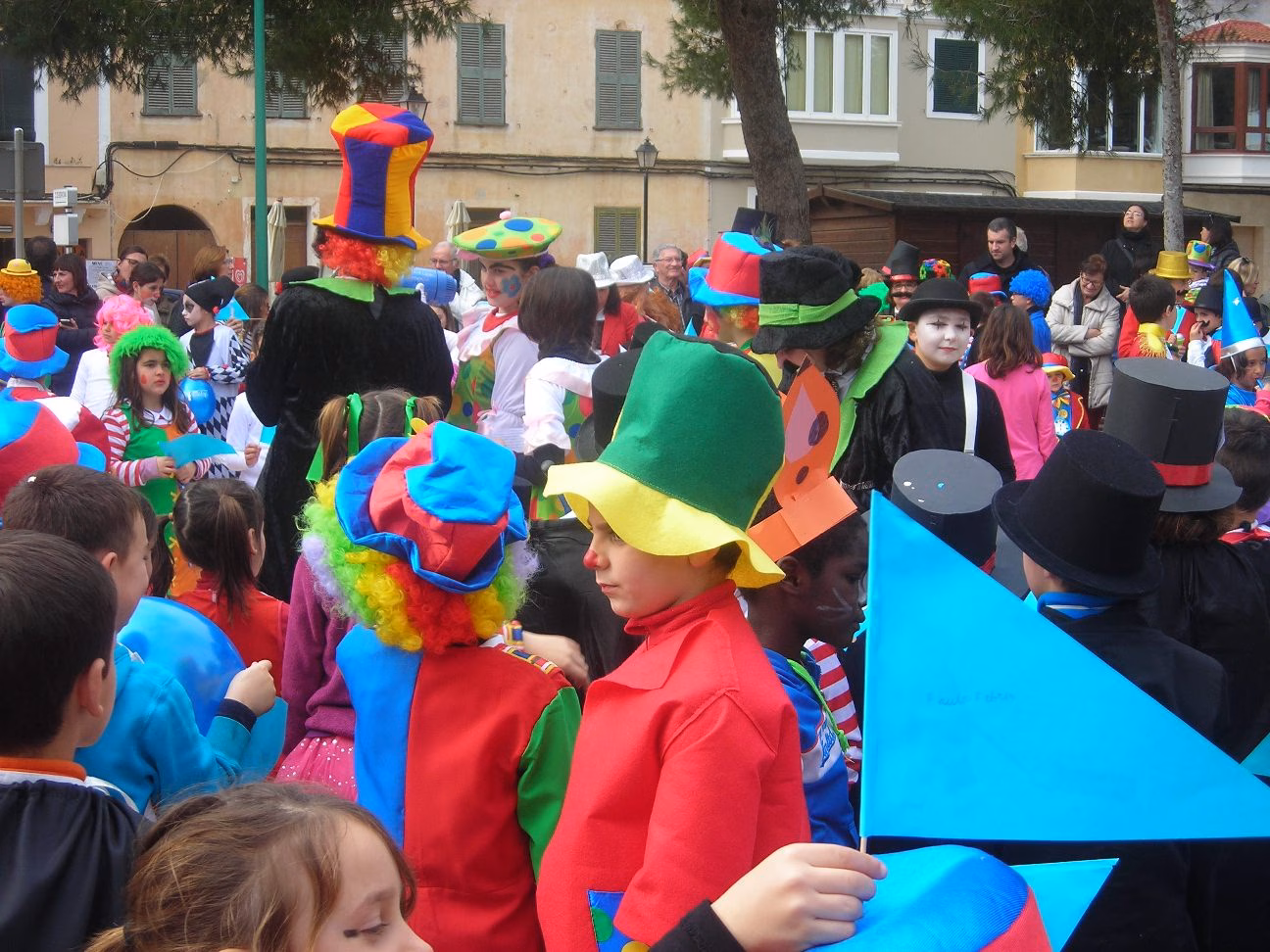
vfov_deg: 22.6
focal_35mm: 65
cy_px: 476
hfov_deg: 29.8
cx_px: 635
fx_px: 2385
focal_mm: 10.8
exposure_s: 1/119
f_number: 3.9
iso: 50
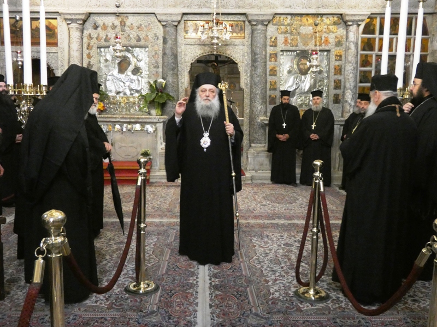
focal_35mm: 35
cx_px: 218
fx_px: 442
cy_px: 164
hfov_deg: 52.6
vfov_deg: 40.7
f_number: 3.4
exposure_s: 1/20
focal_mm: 6.2
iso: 1600
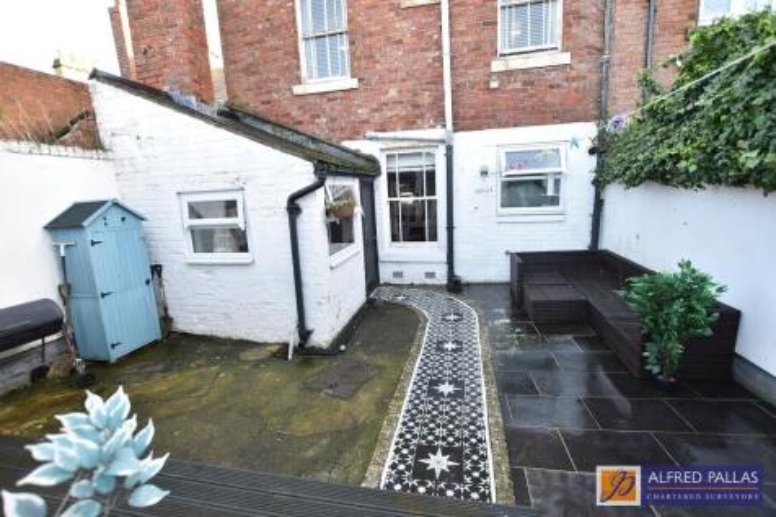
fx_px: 323
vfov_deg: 77.3
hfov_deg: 100.4
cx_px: 388
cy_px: 258
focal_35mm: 15
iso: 200
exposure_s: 1/50
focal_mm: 10
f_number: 4.5
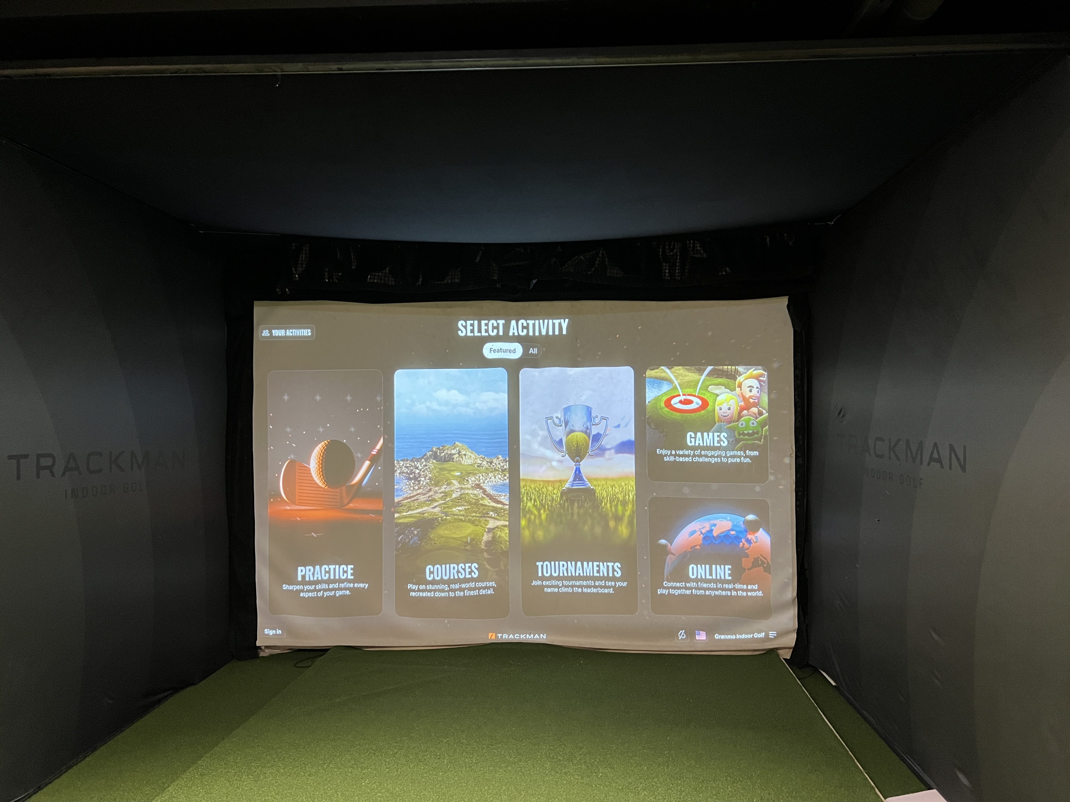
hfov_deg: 67.3
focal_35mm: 26
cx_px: 535
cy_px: 401
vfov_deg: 53.1
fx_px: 804
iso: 400
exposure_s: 1/50
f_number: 1.5
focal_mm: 5.7
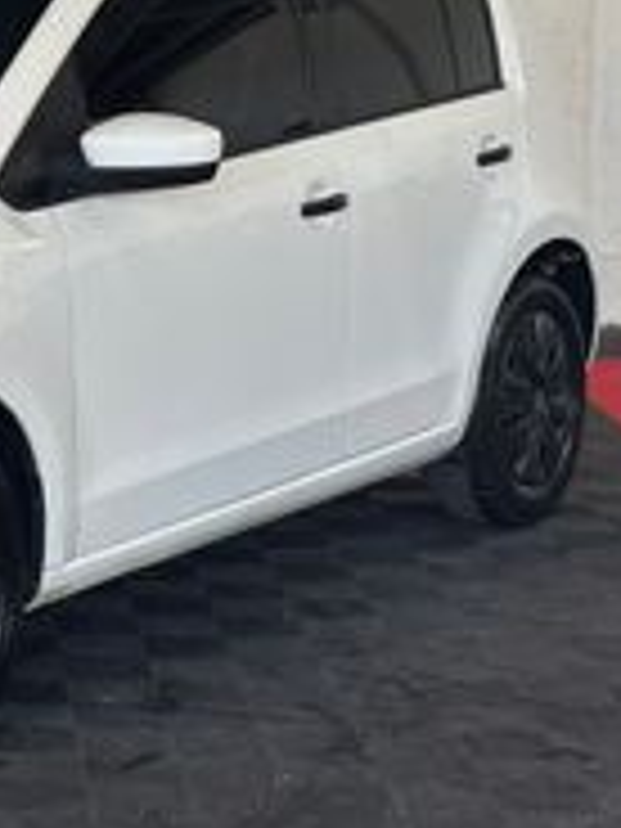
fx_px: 3181
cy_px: 202
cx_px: -171
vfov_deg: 14.8
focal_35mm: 133
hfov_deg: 10.9
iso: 32
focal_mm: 5.96
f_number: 1.6
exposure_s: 1/341
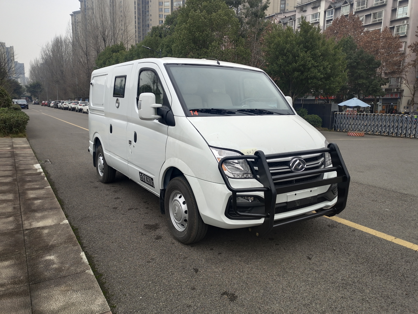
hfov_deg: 67.3
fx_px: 314
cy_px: 157
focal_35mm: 26
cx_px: 209
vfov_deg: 53.1
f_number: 1.8
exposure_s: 1/257
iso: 50
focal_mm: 5.58
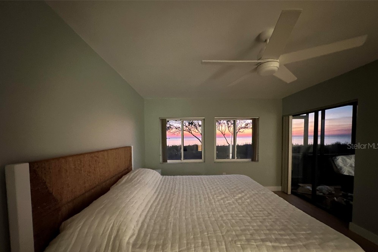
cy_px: 146
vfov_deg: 76.8
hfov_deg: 100.4
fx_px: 158
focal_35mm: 15
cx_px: 188
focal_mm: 2.22
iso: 1250
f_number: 2.2
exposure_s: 1/9
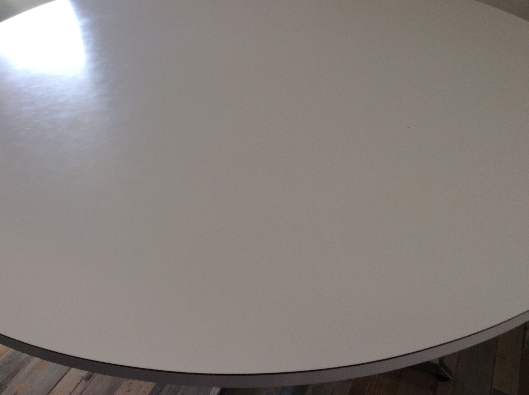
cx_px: 264
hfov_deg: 56.9
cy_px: 198
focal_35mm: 32
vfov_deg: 44.1
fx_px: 488
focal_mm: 3.3
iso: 32
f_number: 2.4
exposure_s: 1/50
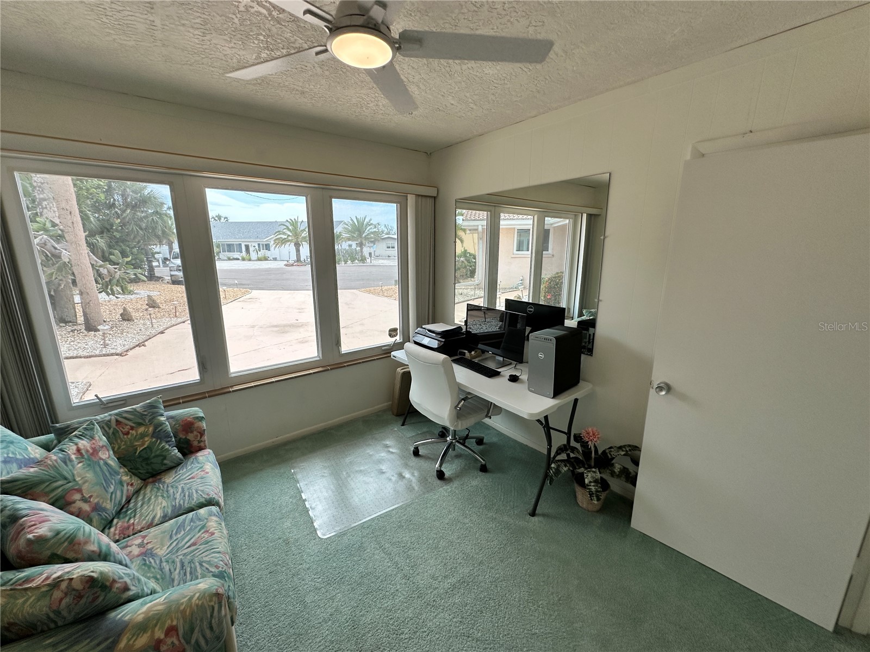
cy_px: 326
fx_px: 352
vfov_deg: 85.7
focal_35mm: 14
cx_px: 435
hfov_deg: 102.1
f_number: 2.2
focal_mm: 2.22
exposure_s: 1/504
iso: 100
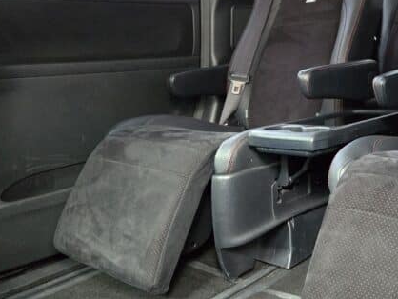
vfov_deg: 32.6
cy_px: 98
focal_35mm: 44
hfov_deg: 41.0
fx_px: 506
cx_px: 322
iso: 2500
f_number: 1.8
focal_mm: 5.4
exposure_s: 1/100
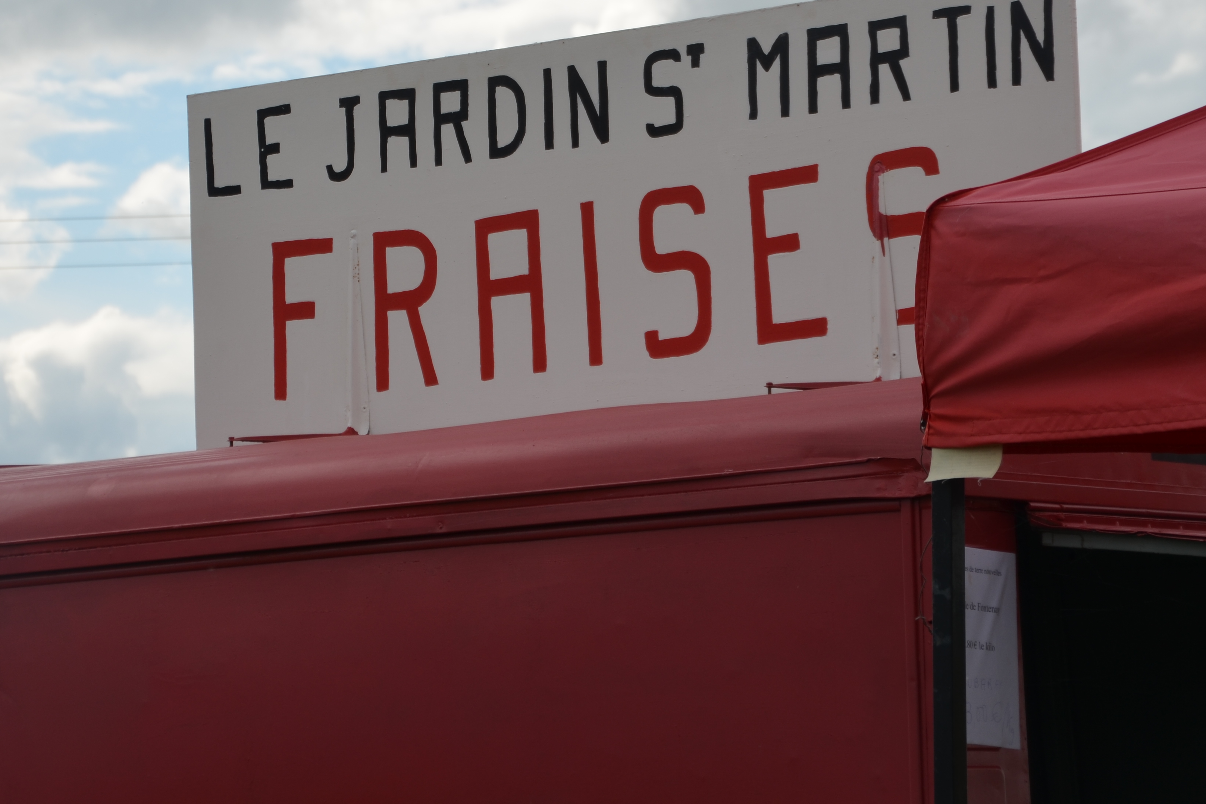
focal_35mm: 178
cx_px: 499
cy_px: 195
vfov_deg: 7.7
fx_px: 5962
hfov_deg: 11.5
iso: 100
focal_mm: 78
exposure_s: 1/640
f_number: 5.6
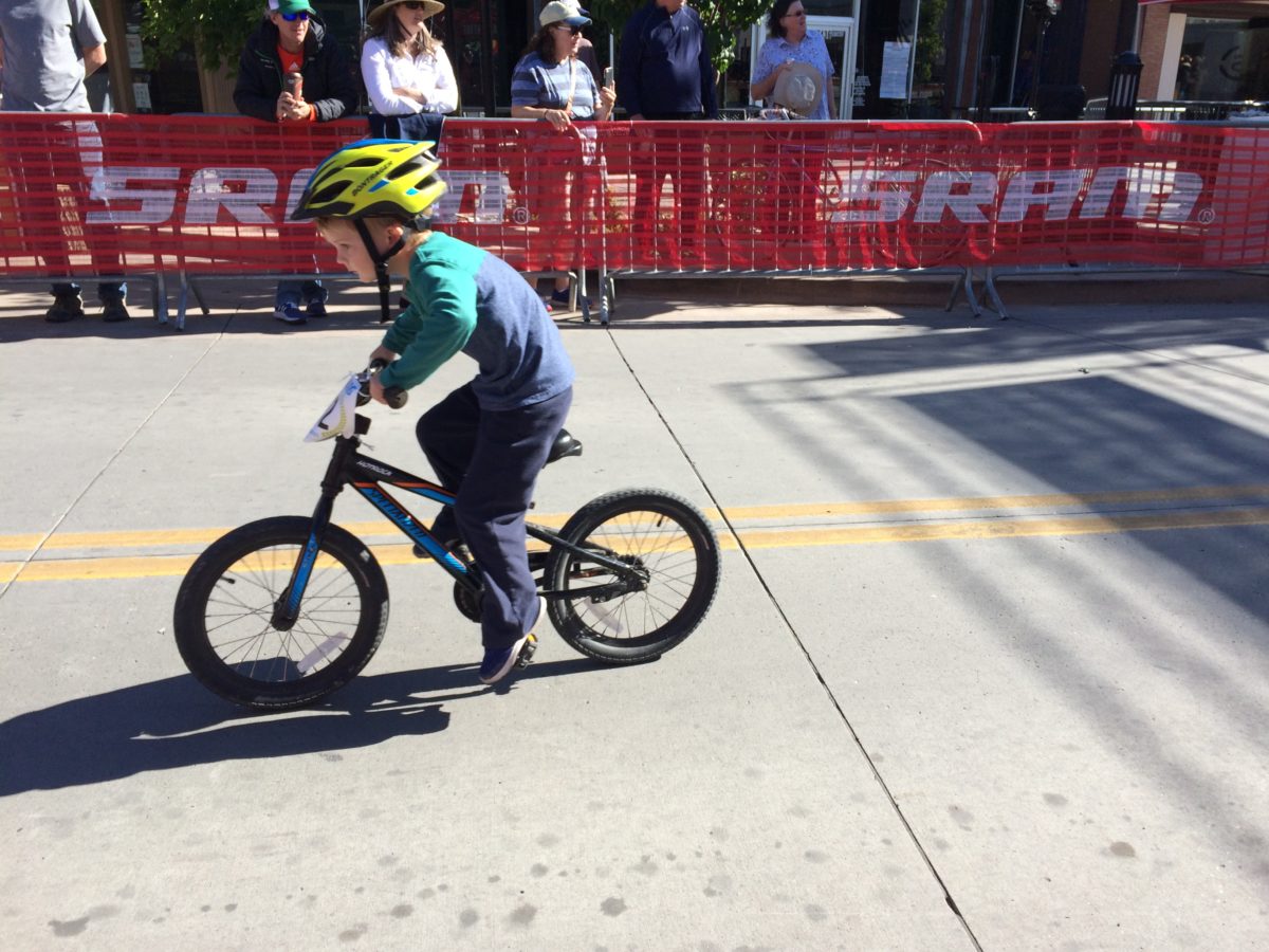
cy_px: 476
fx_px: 1063
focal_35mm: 29
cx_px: 634
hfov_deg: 61.7
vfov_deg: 48.2
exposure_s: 1/954
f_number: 2.2
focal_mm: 4.15
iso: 32
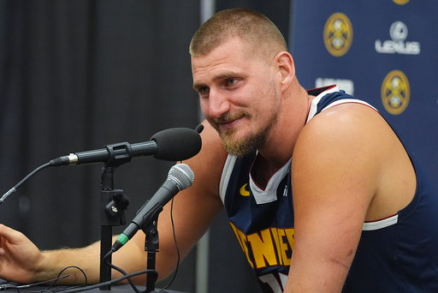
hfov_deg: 7.0
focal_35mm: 295
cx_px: 219
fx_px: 3591
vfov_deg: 4.7
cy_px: 146
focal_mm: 197
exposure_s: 1/400
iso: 3200
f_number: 3.2
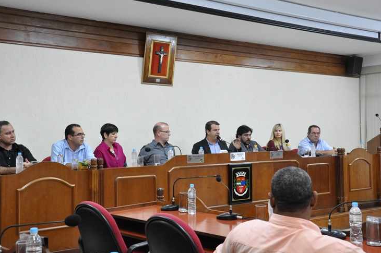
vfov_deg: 29.2
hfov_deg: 42.7
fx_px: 486
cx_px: 174
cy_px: 118
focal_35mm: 46
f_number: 7.1
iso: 2000
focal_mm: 28
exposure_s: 1/50
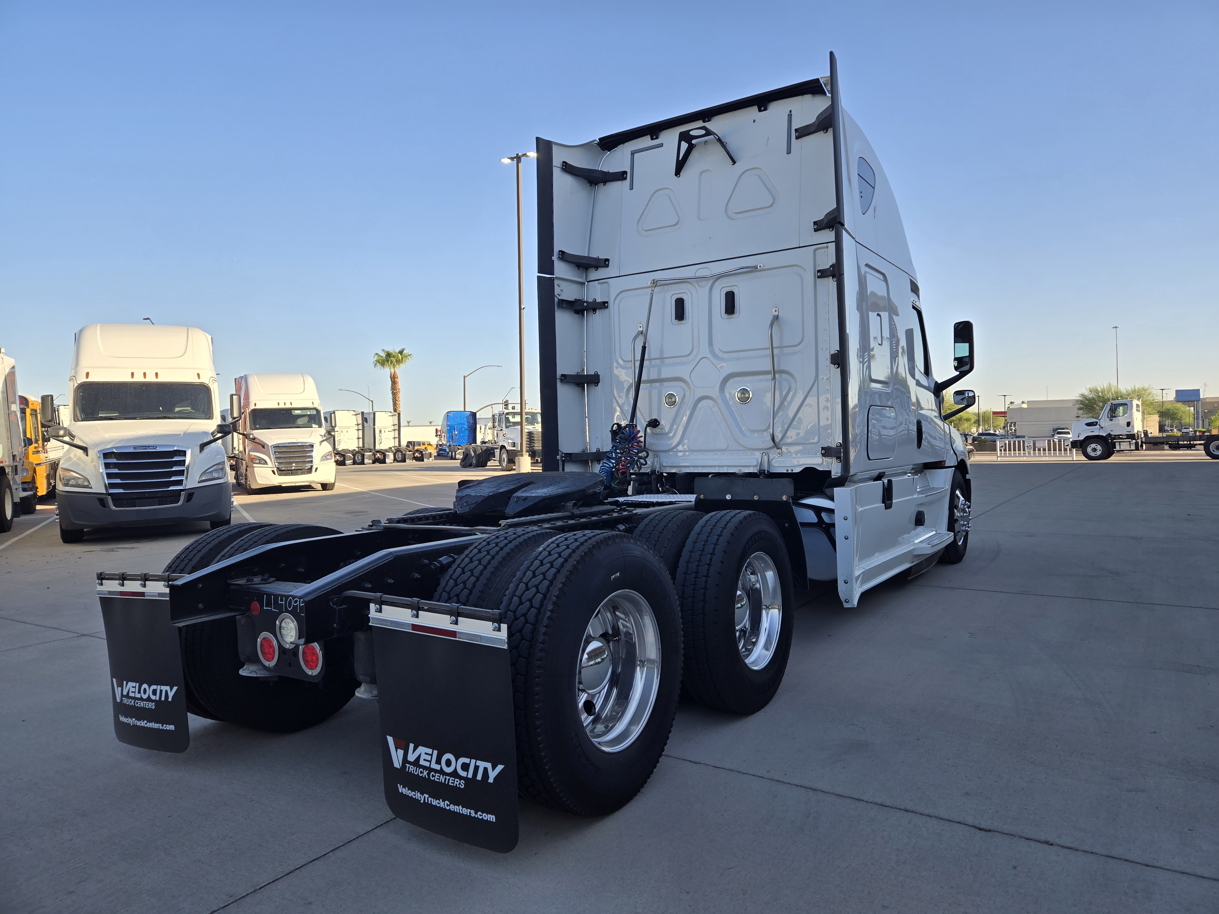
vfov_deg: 58.9
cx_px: 610
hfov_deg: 73.9
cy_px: 457
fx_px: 810
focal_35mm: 23
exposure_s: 1/955
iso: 25
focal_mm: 5.4
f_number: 1.8
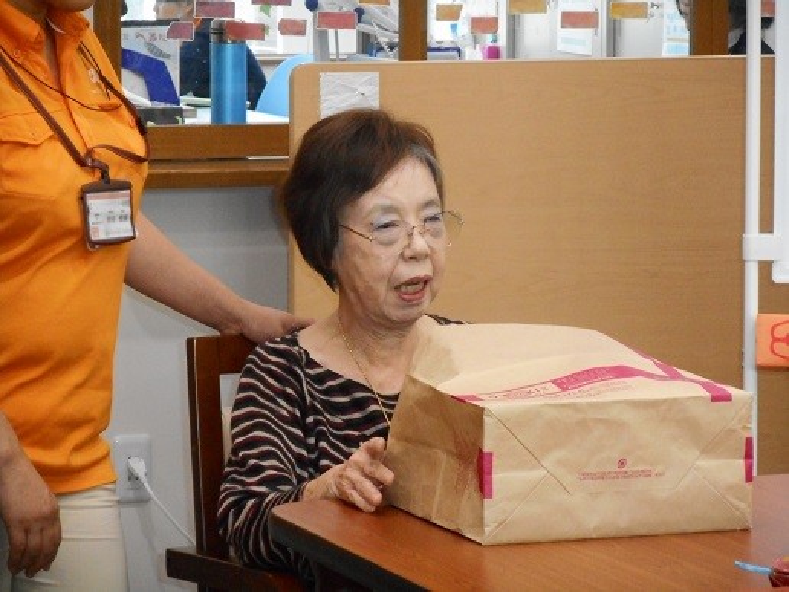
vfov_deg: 8.5
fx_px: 3989
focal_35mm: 175
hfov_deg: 11.3
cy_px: 296
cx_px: 394
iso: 800
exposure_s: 1/60
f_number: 6.4
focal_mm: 31.4
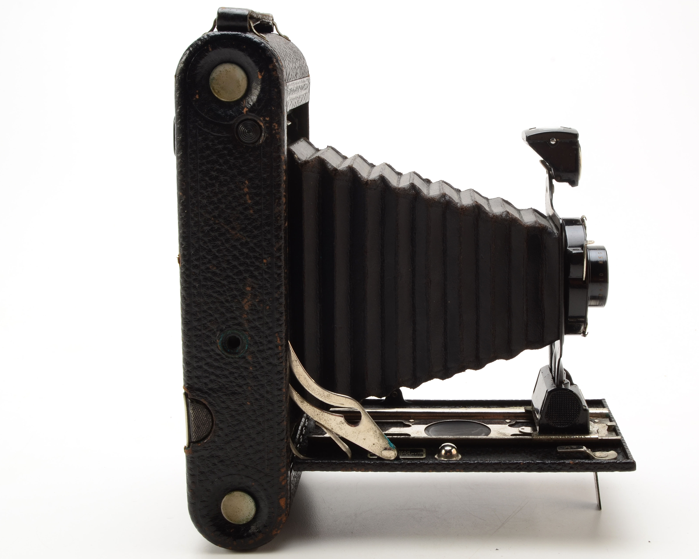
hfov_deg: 34.9
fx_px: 1108
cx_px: 397
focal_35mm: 54
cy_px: 284
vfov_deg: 28.3
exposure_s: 1/160
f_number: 20
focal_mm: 31
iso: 100
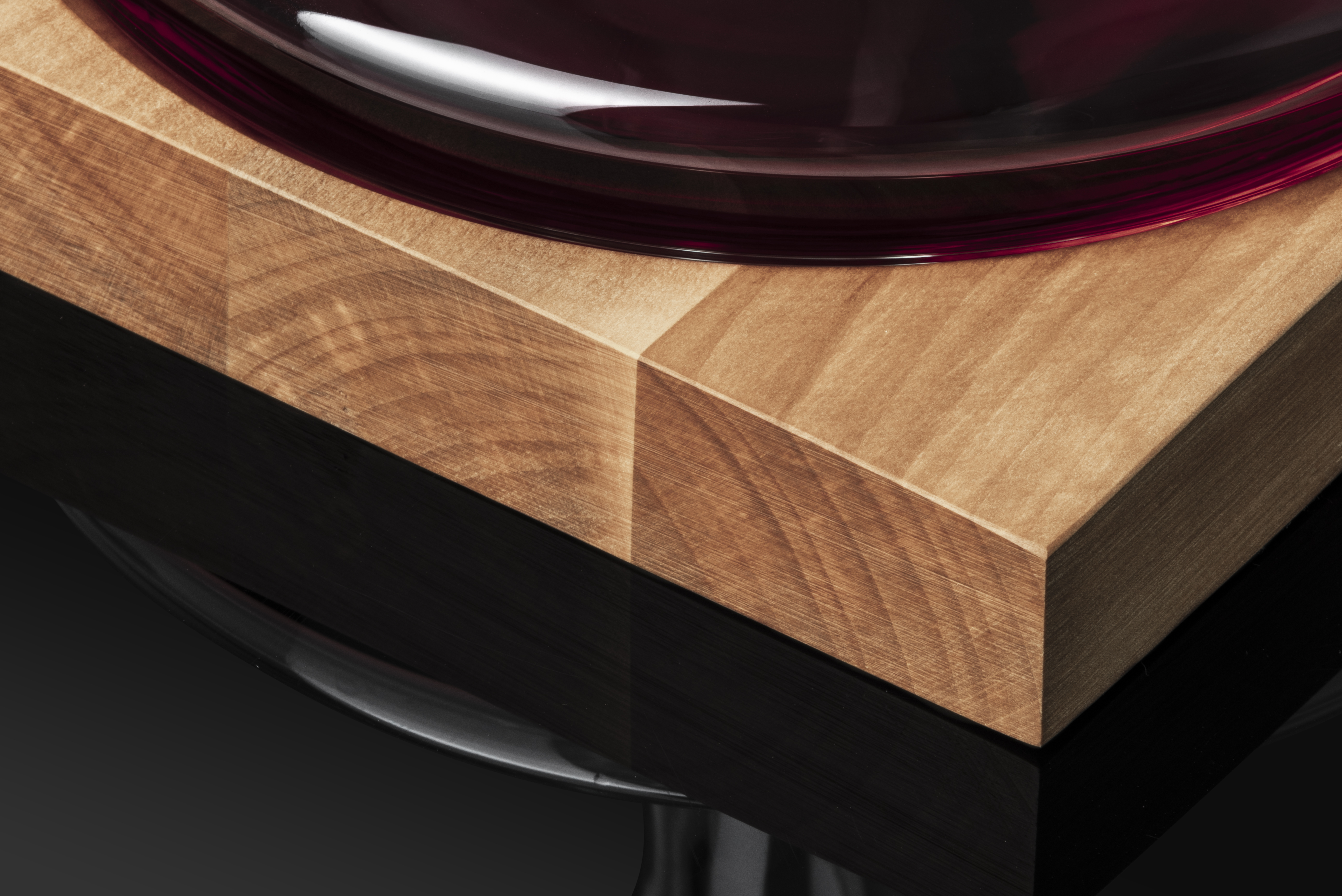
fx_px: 11185
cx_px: 671
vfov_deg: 4.6
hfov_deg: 6.9
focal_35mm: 300
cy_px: 448
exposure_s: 1/60
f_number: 32
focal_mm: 200
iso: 64
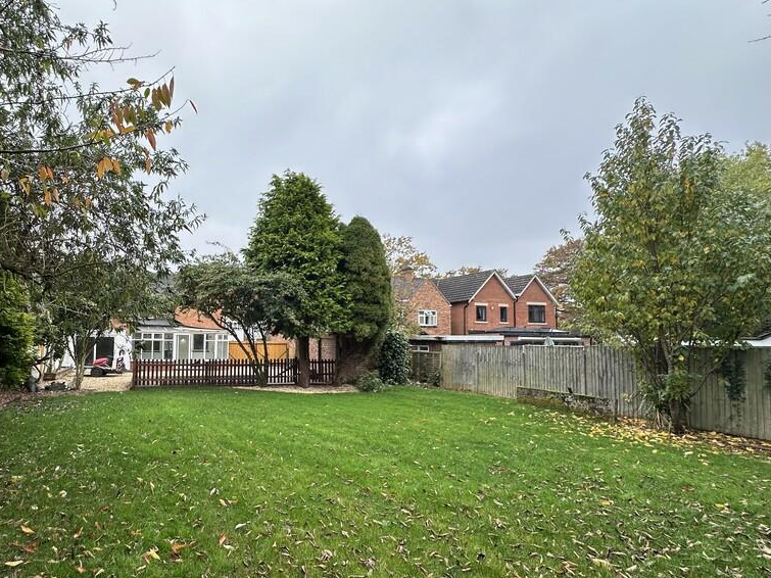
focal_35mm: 19
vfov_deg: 68.5
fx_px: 423
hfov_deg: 81.8
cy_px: 318
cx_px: 256
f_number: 2.2
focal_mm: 2.22
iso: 40
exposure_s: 1/244
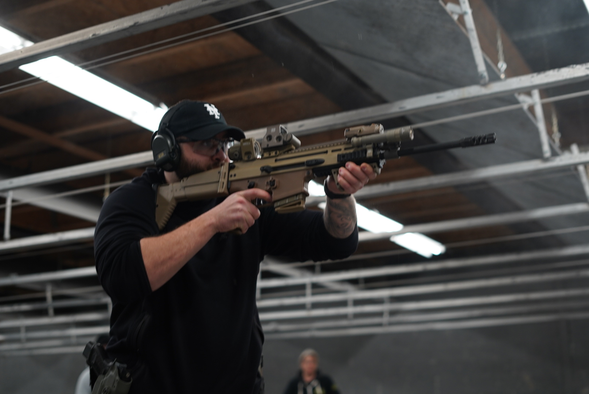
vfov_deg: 27.0
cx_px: 294
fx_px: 819
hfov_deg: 39.6
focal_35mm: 50
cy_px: 197
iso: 800
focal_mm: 50
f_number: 2.5
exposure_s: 1/50
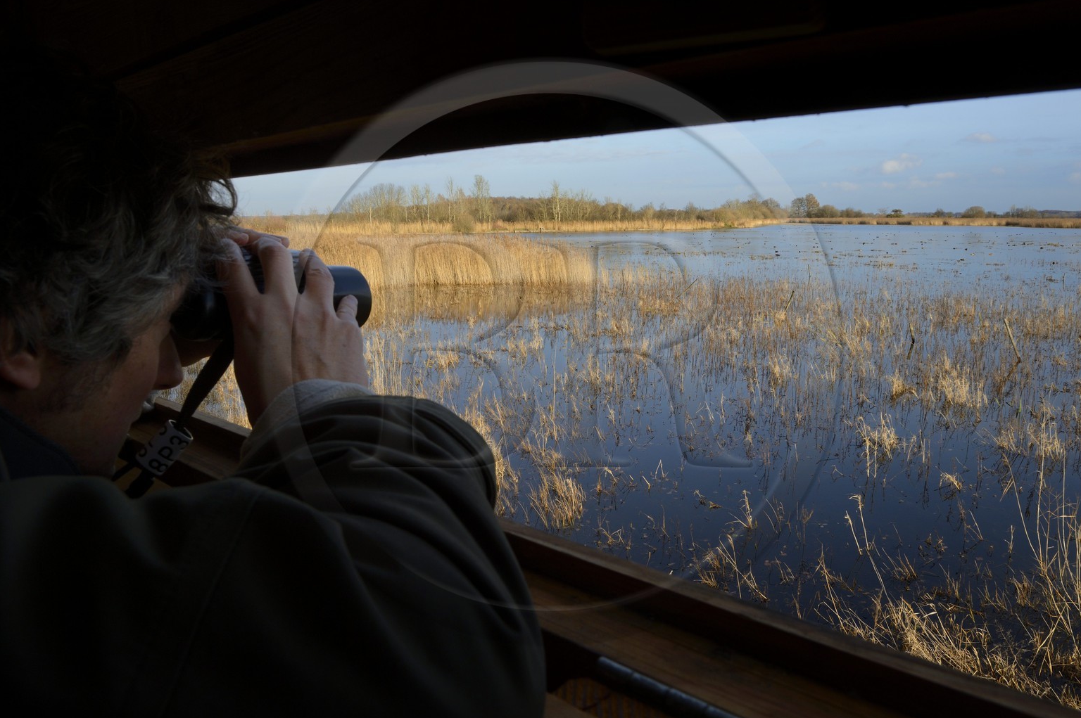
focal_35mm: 25
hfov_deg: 71.6
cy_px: 353
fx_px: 750
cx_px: 550
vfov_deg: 51.2
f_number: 16
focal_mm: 24
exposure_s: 1/100
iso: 400
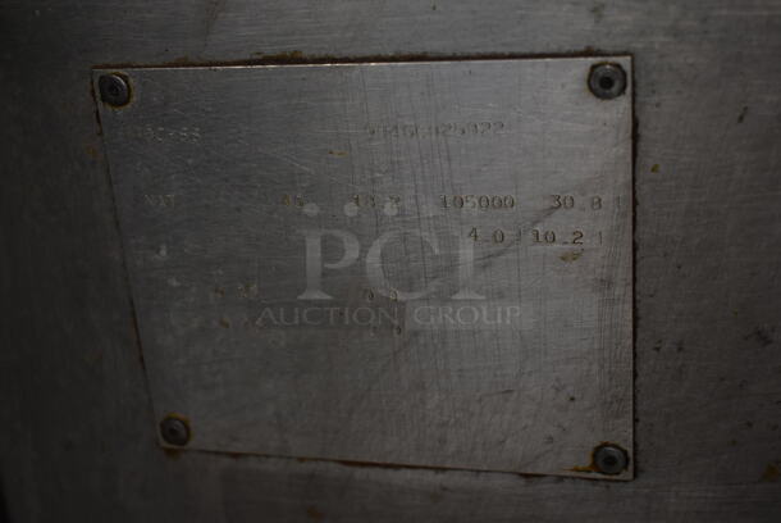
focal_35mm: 52
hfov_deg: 37.8
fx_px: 1140
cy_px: 262
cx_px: 390
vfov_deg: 25.8
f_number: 5
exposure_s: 1/60
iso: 800
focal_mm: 35
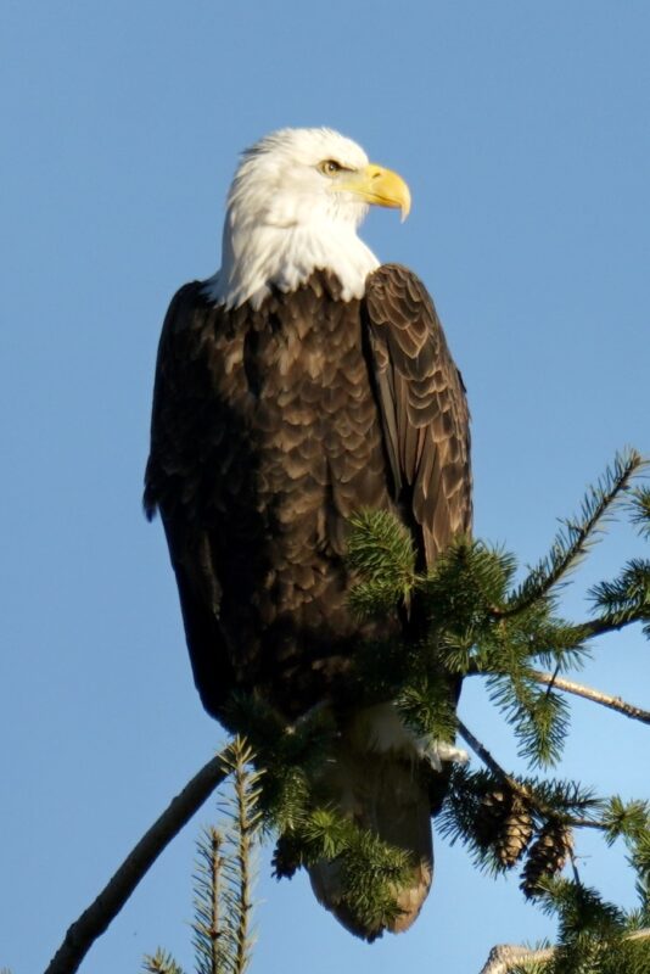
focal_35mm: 600
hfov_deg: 2.3
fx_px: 16235
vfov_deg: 3.4
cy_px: 487
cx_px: 325
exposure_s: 1/1000
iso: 200
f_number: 6.3
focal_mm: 600
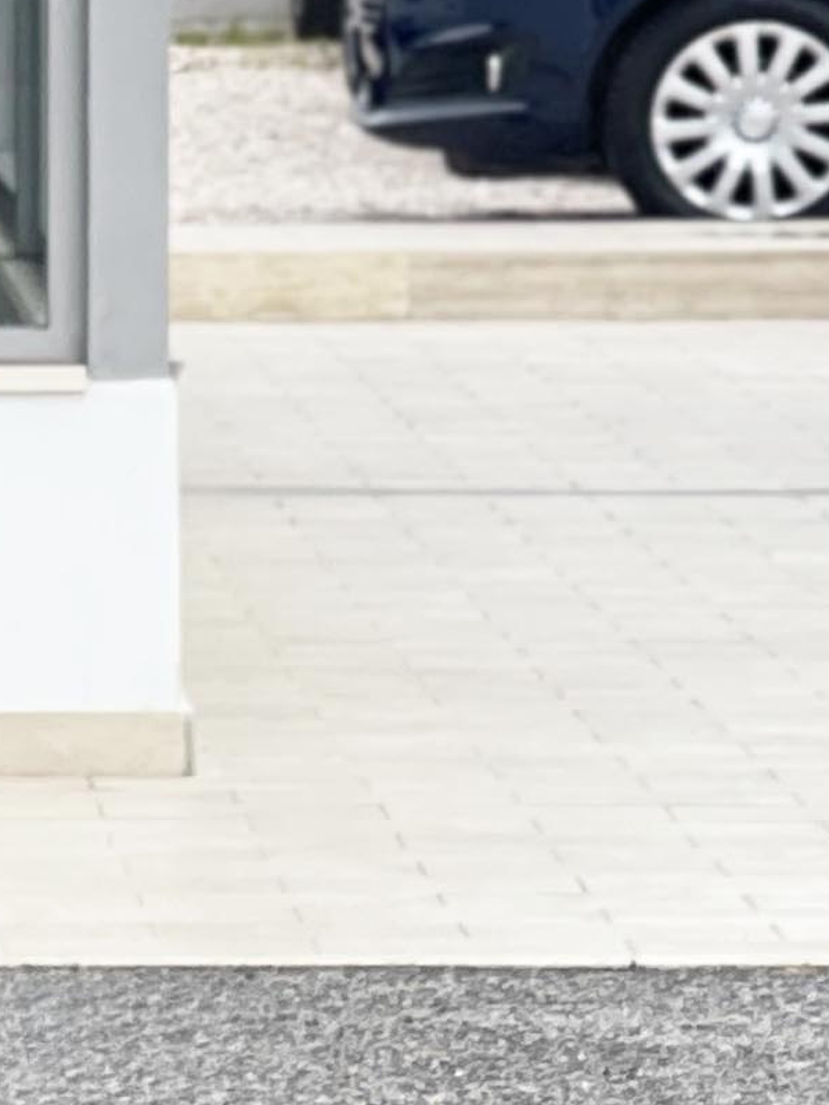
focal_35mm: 323
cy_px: 389
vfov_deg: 6.1
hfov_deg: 4.4
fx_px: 10317
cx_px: -1723
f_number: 2.2
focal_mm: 7.5
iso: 32
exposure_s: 1/373
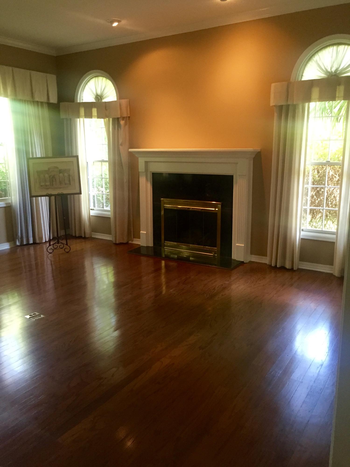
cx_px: 175
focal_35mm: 29
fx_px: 391
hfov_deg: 48.2
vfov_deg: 61.7
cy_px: 234
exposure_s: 1/30
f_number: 2.2
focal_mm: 4.15
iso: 160
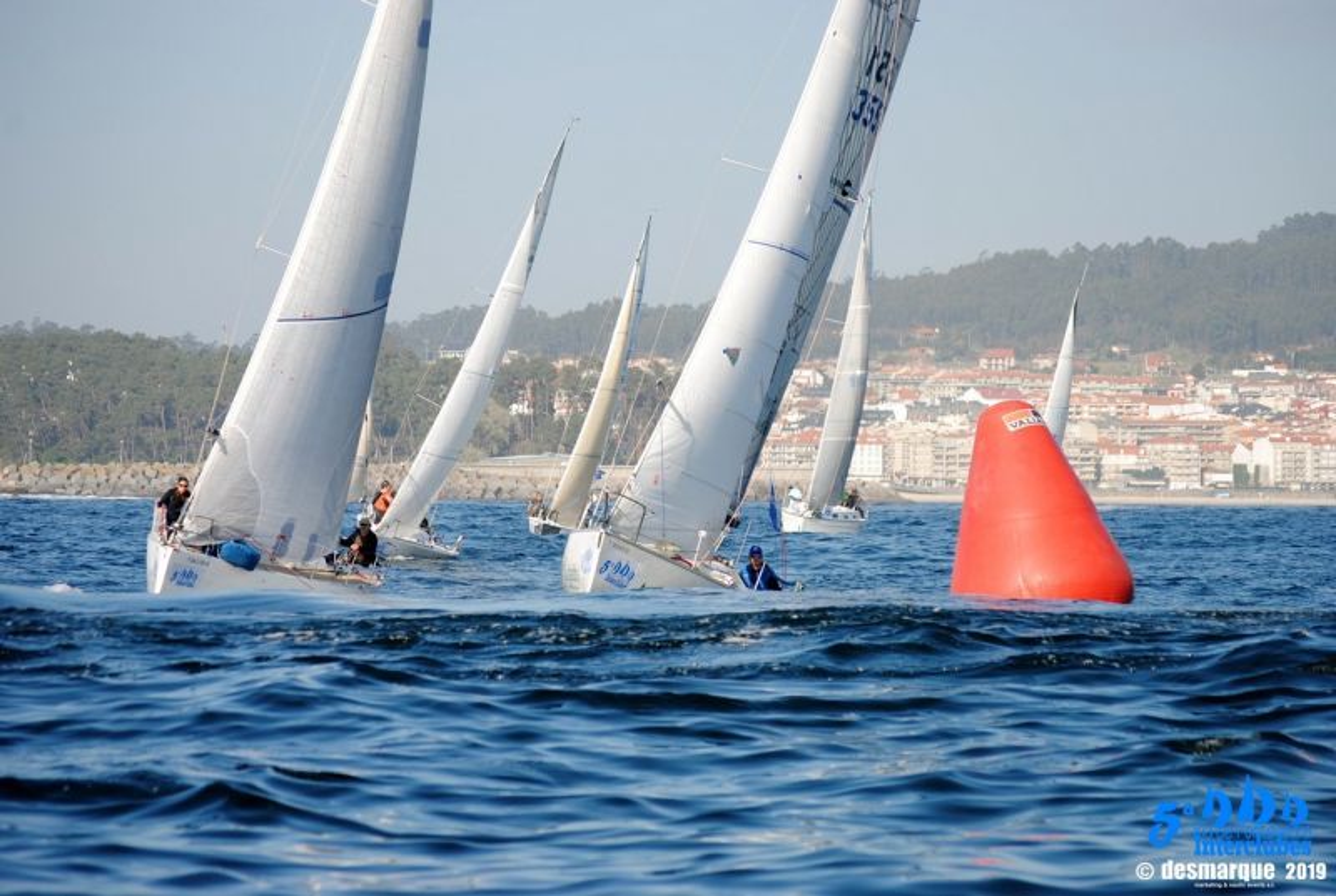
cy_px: 448
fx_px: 6136
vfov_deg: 8.4
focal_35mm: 165
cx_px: 668
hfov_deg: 12.4
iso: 110
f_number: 5.6
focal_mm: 110
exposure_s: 1/500
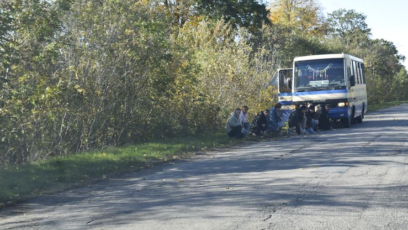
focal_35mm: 67
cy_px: 128
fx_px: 725
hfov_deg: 31.4
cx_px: 206
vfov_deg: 18.0
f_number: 8
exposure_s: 1/250
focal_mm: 42
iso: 400
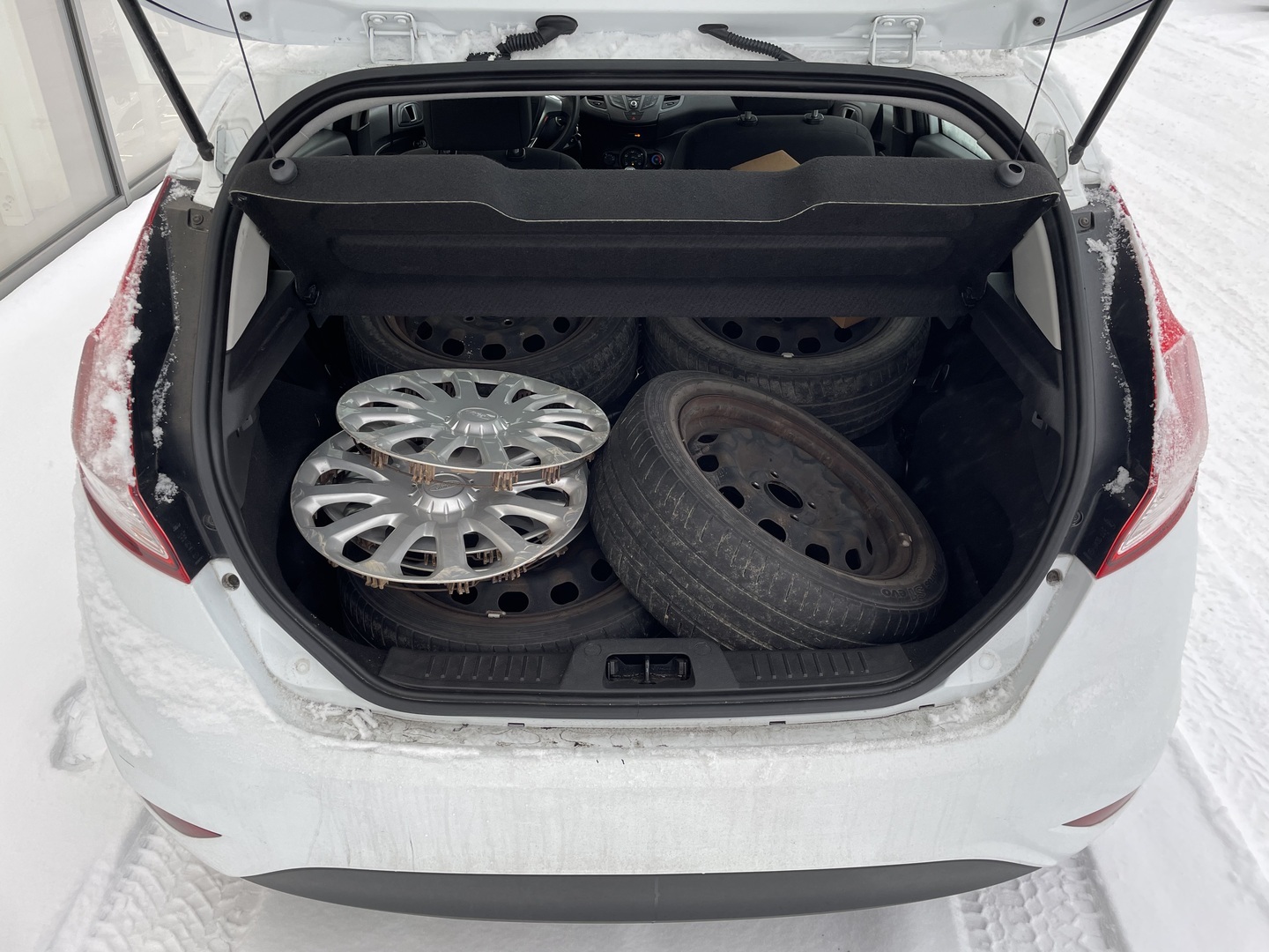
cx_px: 634
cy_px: 476
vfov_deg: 53.1
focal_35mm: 26
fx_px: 953
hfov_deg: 67.3
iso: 32
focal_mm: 4.2
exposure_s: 1/222
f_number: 1.6
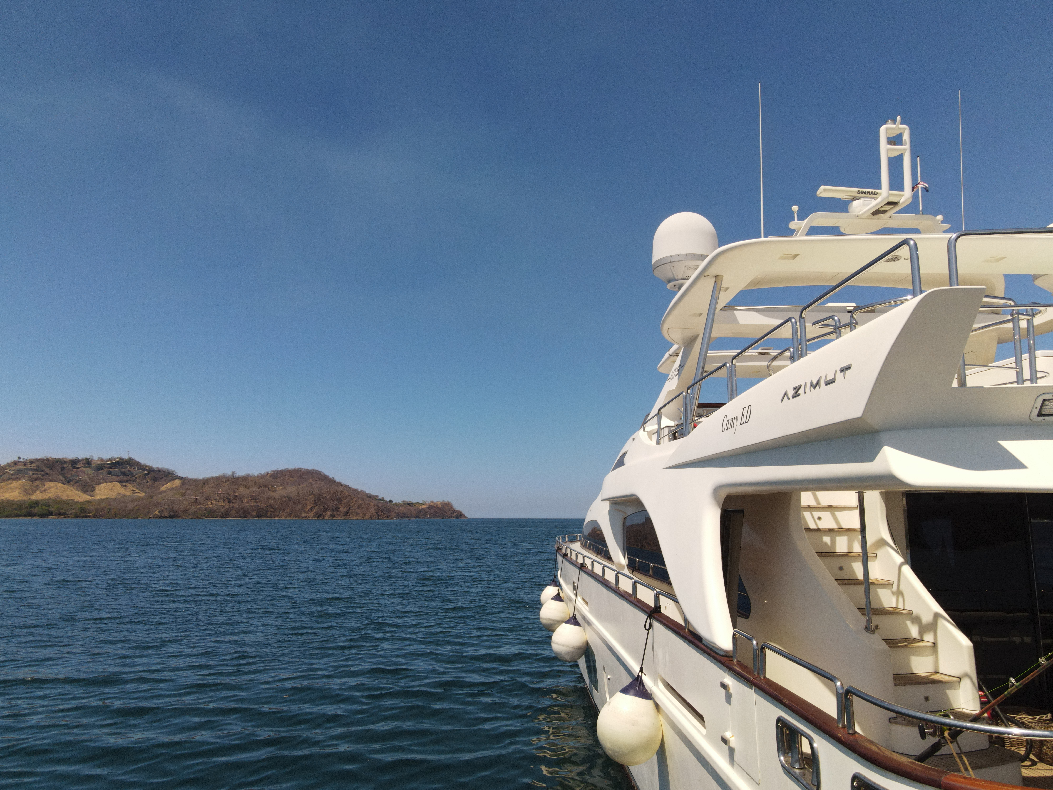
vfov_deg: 56.8
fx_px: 730
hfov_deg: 71.6
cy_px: 395
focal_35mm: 24
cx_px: 526
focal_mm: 4.5
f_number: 2.8
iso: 100
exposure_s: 1/60
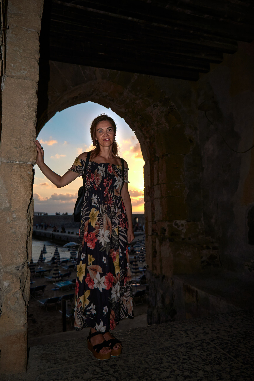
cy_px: 190
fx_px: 270
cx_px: 127
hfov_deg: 50.4
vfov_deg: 70.4
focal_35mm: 26
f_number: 3.5
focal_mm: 17
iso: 100
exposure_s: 1/2000
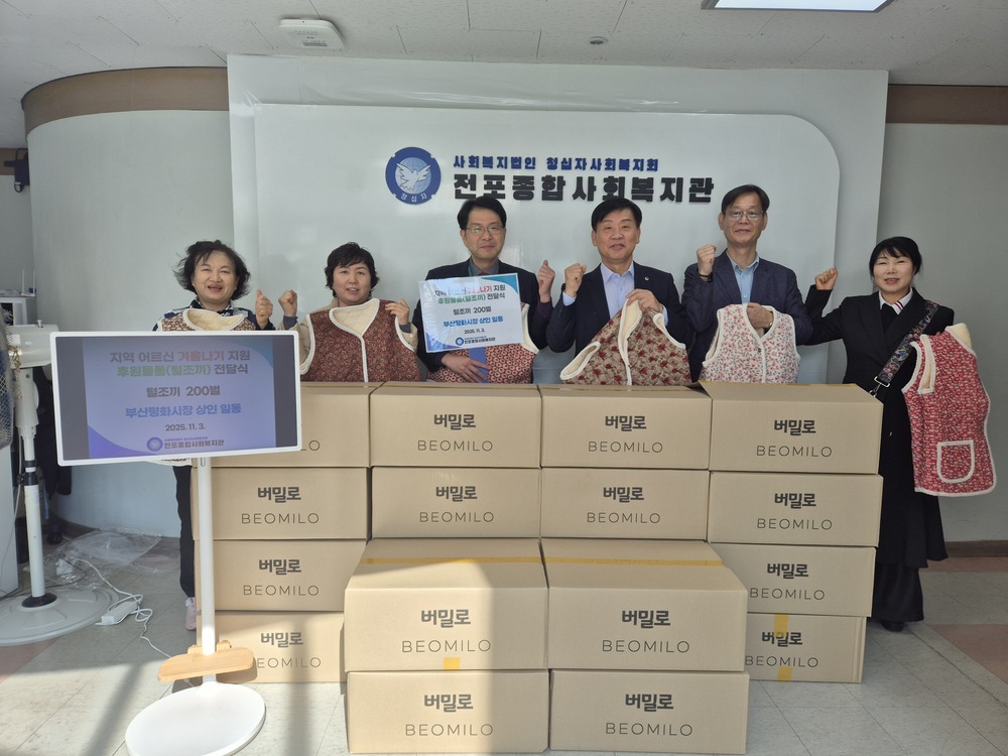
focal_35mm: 23
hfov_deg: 73.9
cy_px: 378
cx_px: 504
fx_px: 670
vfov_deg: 58.9
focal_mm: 5.4
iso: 25
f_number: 1.8
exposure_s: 1/430
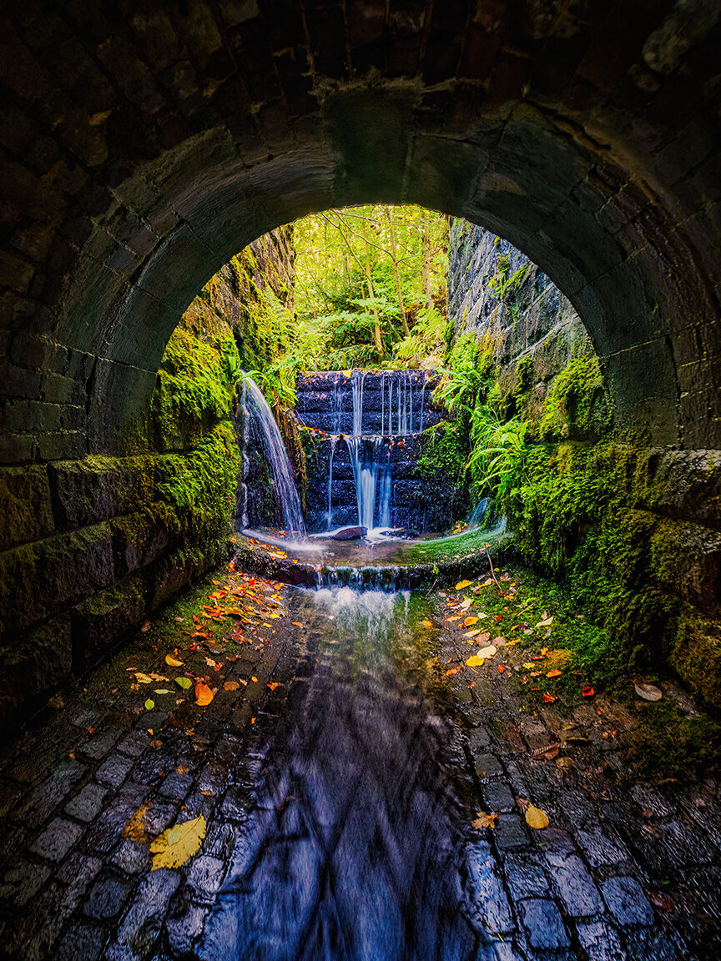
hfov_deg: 78.1
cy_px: 480
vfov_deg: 94.5
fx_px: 444
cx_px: 360
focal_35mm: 16
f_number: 7.1
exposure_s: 1/6
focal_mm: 8
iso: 1000
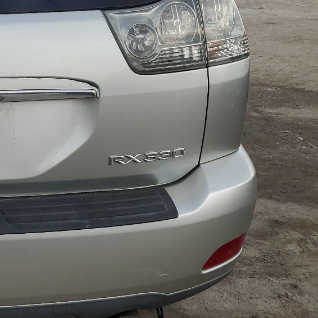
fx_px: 676
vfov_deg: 26.2
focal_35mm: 65
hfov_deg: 24.3
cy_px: 83
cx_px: -50
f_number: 1.5
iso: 50
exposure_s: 1/1667
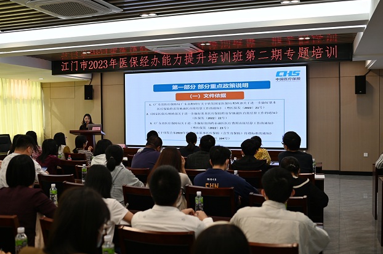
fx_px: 382
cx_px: 192
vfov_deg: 36.8
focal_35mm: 36
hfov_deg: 53.2
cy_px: 125
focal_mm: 35
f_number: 2.8
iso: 400
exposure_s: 1/200
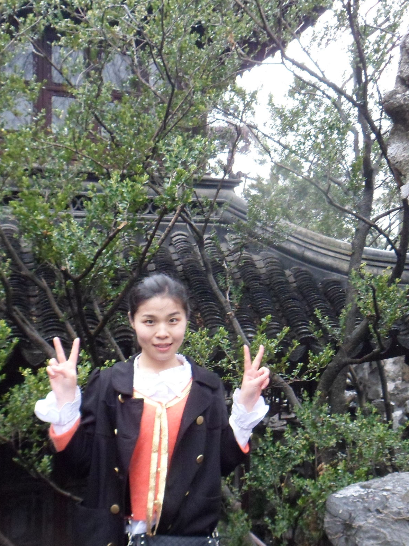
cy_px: 307
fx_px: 803
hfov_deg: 28.3
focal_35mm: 51
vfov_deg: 37.4
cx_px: 281
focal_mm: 5.3
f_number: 3.5
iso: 320
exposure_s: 1/30
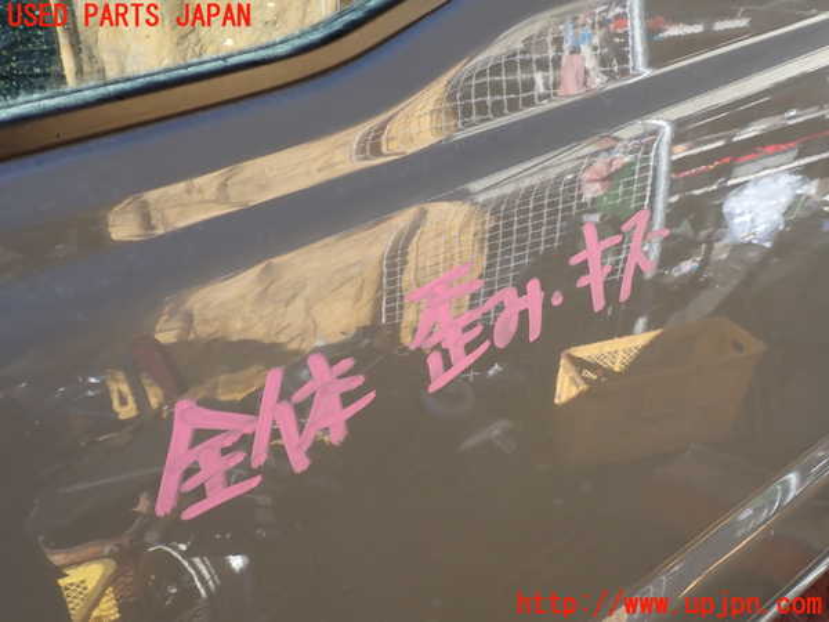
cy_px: 311
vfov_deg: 46.8
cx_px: 414
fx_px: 718
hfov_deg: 60.0
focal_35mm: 30
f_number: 3.2
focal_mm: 5.4
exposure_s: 1/100
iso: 100
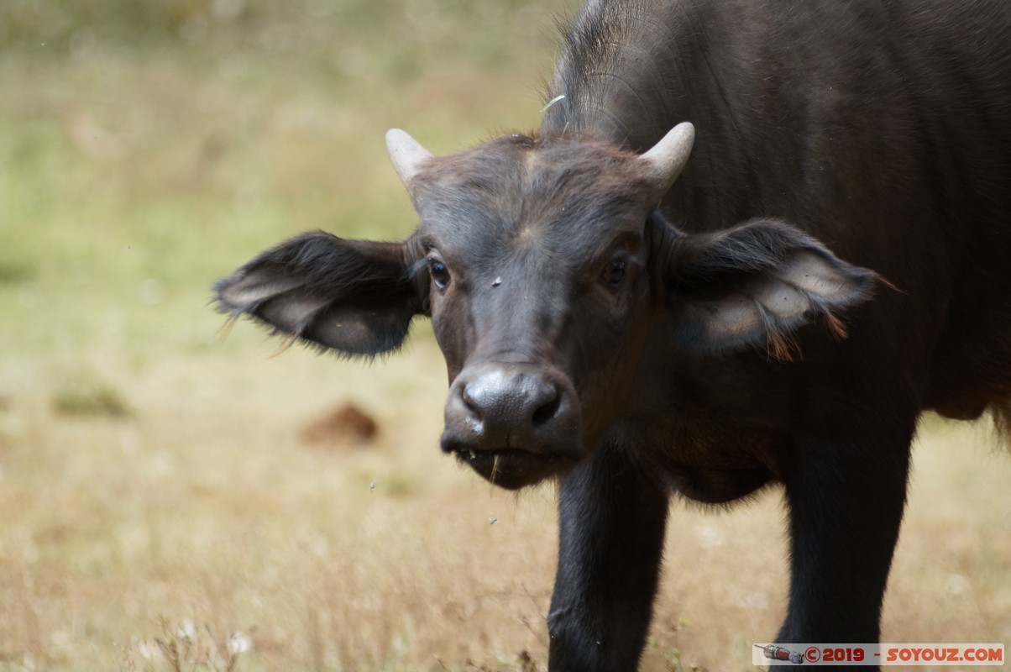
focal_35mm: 321
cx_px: 506
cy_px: 336
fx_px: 9005
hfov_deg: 6.4
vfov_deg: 4.3
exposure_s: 1/640
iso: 800
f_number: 5.6
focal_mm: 214
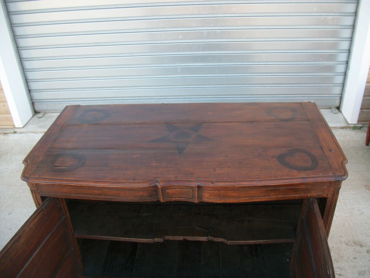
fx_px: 342
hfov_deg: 56.8
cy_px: 139
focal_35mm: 32
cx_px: 185
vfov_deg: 44.2
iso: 80
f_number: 2.9
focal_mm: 5.7
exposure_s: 1/100
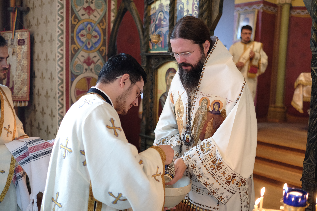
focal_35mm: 35
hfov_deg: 54.4
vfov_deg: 37.9
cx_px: 158
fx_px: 308
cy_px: 106
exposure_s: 1/160
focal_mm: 23
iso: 1600
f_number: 1.4
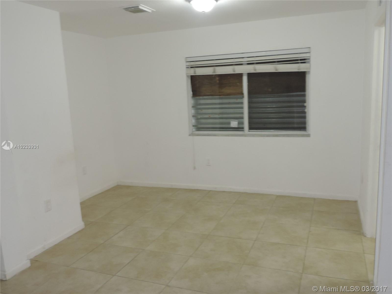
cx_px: 196
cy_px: 147
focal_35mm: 30
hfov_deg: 60.0
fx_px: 340
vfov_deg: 46.8
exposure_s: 1/40
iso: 280
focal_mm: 5.3
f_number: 3.1
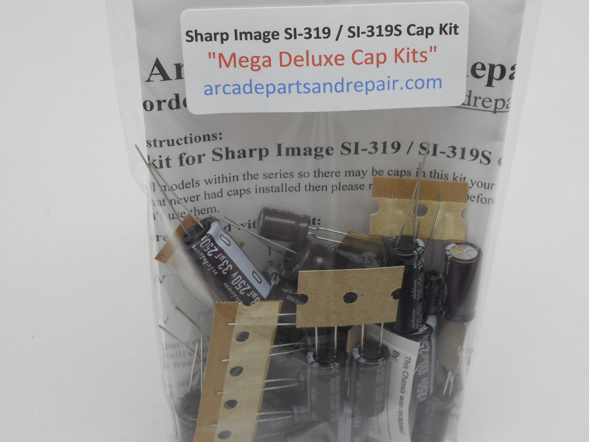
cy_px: 212
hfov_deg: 30.7
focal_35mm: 63
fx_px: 1072
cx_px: 316
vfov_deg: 23.3
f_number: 4.9
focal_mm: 9.1
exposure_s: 1/30
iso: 125
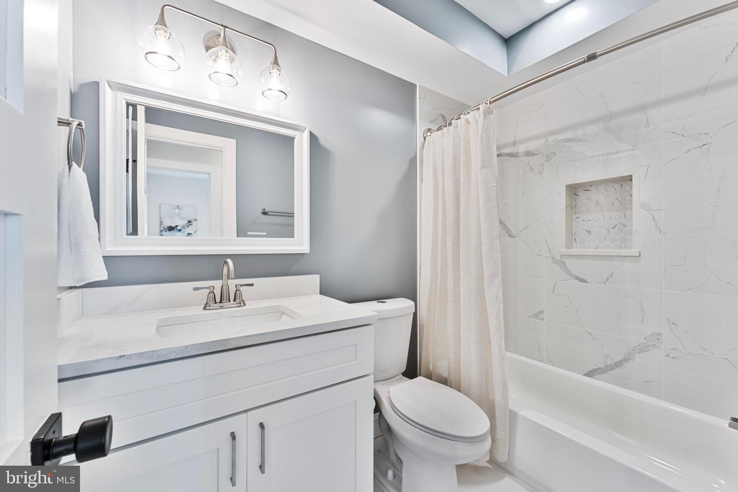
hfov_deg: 104.3
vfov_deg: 81.2
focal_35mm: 14
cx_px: 369
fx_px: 287
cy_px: 246
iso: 320
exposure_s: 1/2.5
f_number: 11
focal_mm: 14
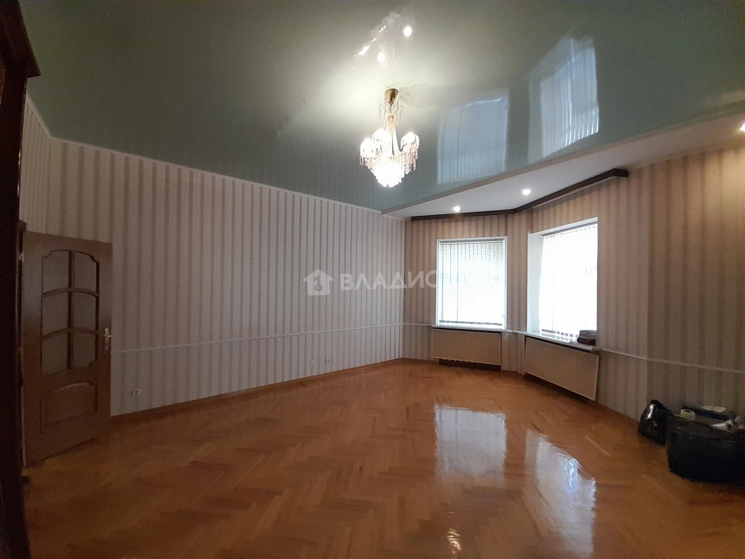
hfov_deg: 106.2
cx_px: 372
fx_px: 280
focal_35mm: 13
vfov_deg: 89.9
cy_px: 280
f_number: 2.2
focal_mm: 1.13
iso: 250
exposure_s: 1/50
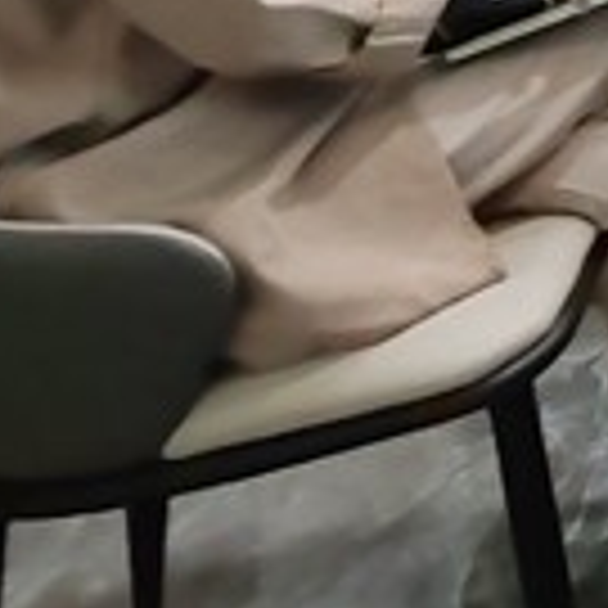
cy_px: -482
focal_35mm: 84
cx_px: 1527
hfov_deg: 13.6
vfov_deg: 17.0
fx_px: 1669
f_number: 2.2
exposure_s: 1/33
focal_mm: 1.96
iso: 320
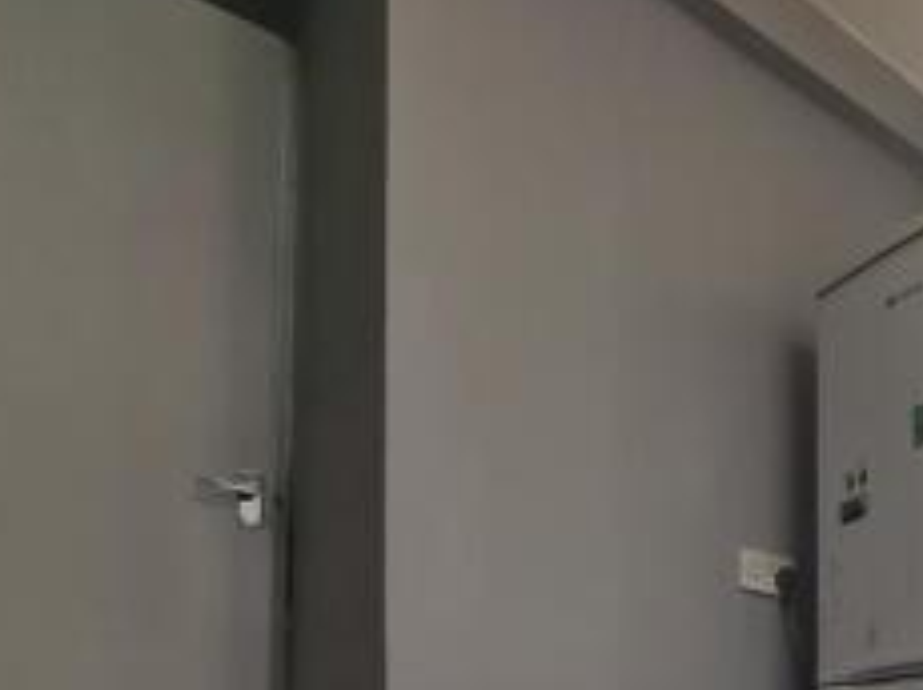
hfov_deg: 48.6
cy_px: 832
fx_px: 879
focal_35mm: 33
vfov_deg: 34.2
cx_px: 857
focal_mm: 2.2
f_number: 2.2
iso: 80
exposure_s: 1/100
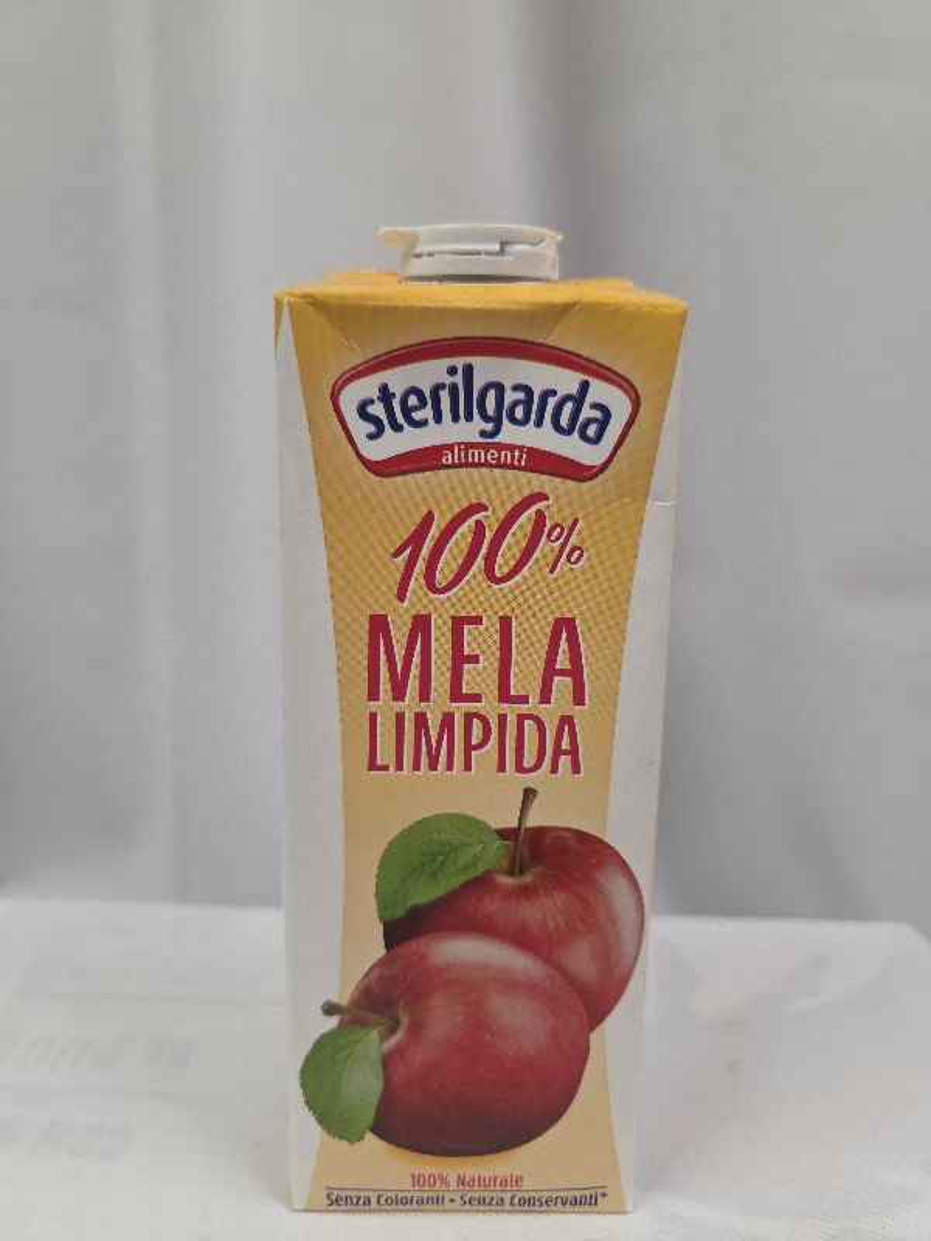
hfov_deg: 58.9
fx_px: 825
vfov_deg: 73.9
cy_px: 620
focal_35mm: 23
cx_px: 466
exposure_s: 1/101
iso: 400
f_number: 1.7
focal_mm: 6.3
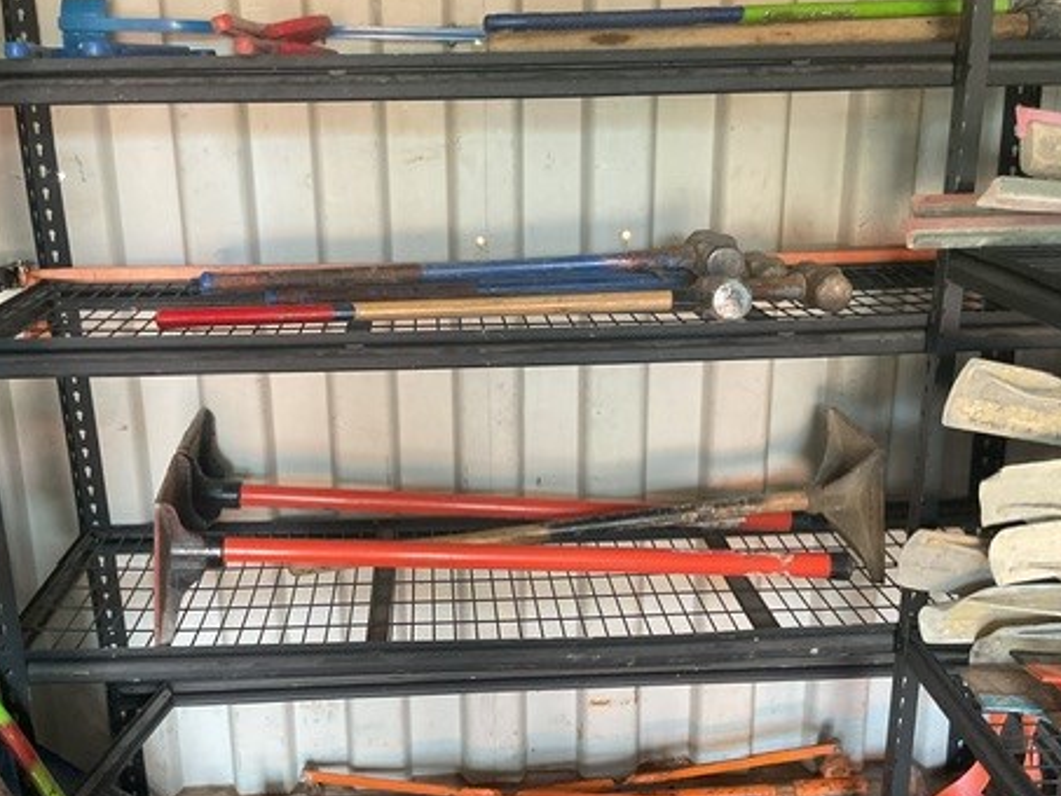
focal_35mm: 41
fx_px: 1257
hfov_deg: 45.7
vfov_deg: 35.1
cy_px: 471
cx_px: 501
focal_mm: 3
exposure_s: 1/60
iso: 250
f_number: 1.8
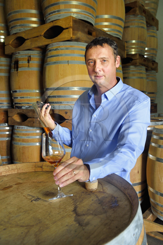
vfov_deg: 55.8
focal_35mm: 34
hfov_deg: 38.8
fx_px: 231
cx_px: 82
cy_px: 122
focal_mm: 34
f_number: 7.1
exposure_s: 1/100
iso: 1600
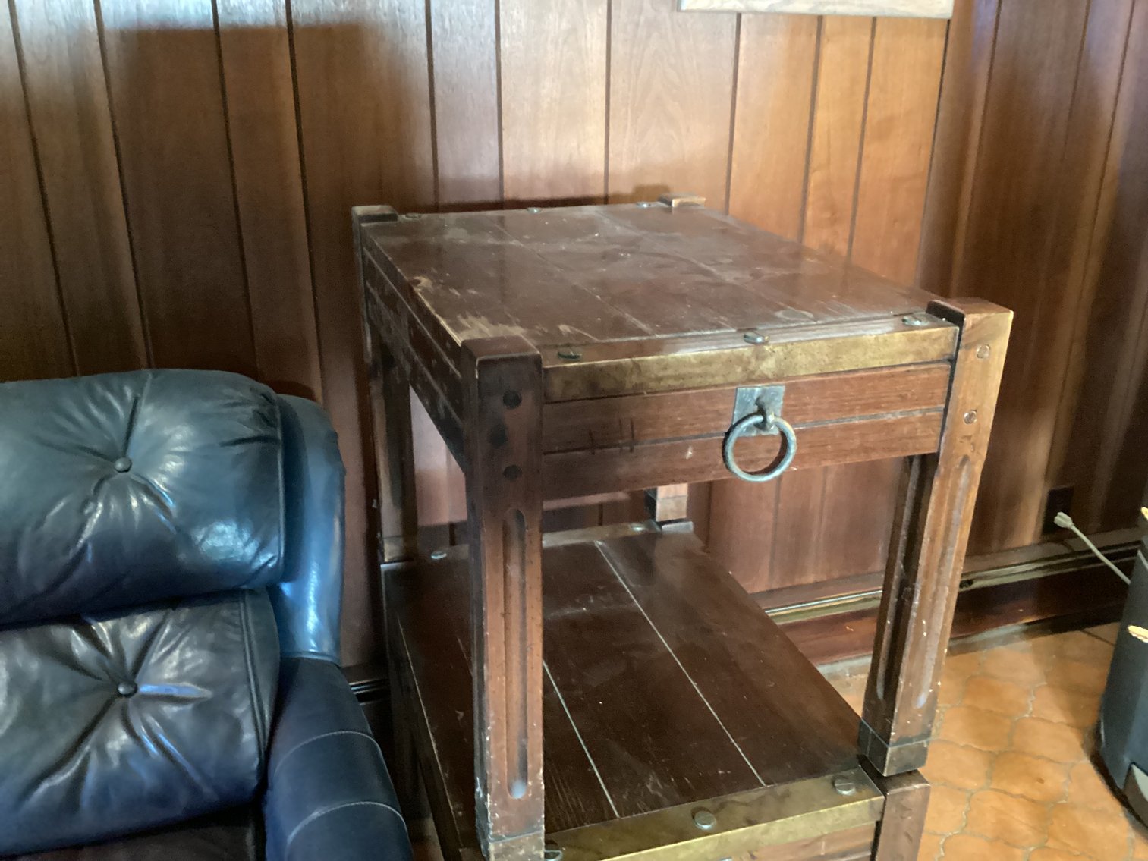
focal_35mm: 31
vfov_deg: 45.4
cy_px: 430
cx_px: 574
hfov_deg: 58.3
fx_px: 1028
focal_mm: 3.3
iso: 640
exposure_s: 1/17
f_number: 2.4
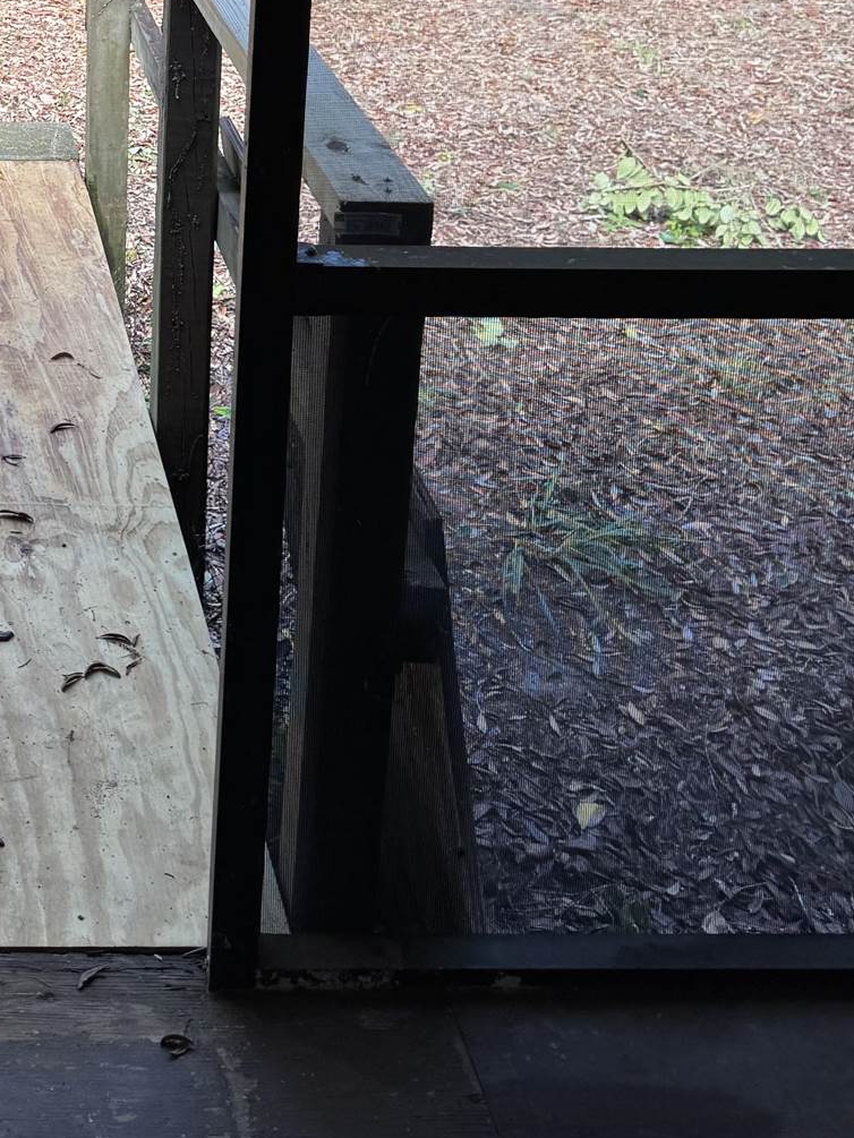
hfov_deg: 24.9
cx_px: -63
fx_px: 1809
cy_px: -15
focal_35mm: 55
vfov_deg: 32.0
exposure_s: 1/121
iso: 80
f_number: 1.78
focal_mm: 6.76
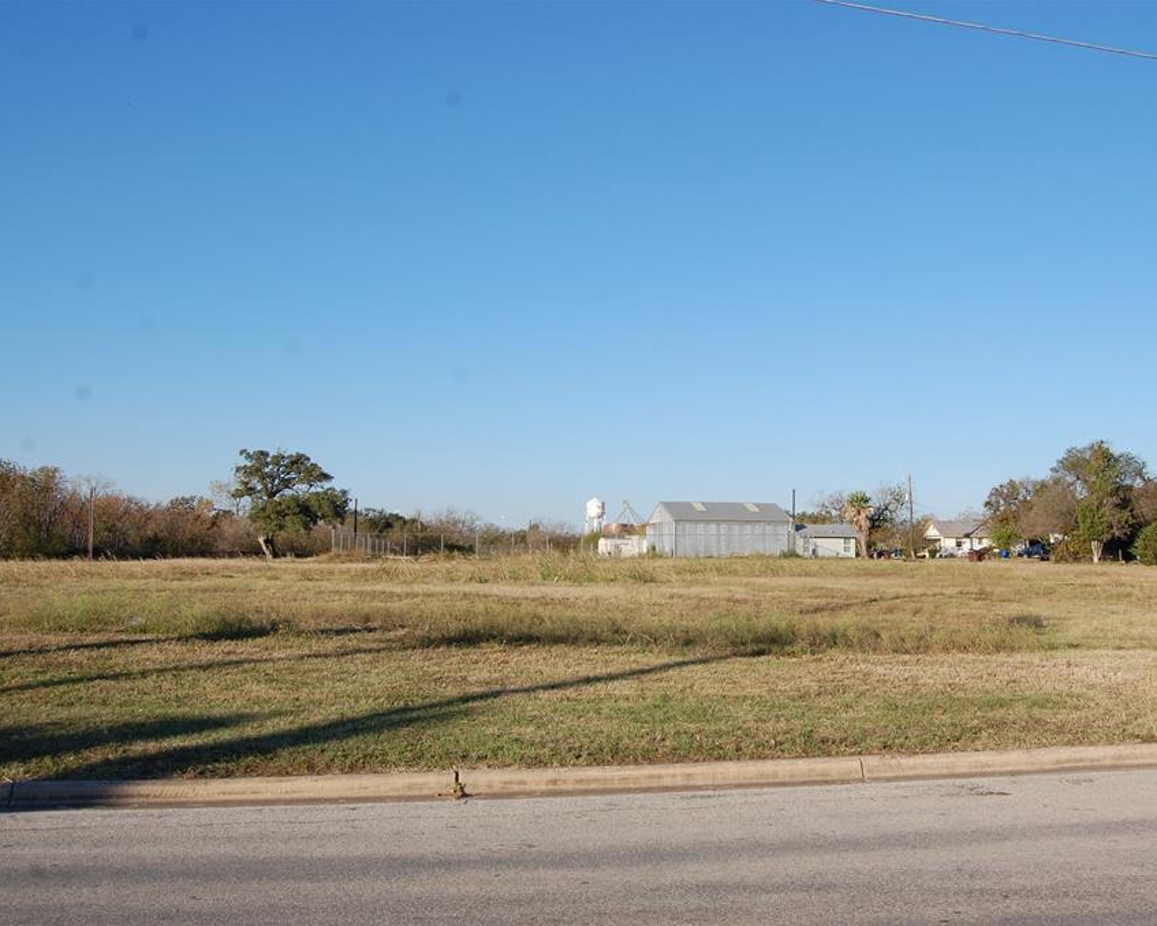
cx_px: 686
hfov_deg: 52.5
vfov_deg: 43.4
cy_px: 463
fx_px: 1165
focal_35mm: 34
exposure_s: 1/320
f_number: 9
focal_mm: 20
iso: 200
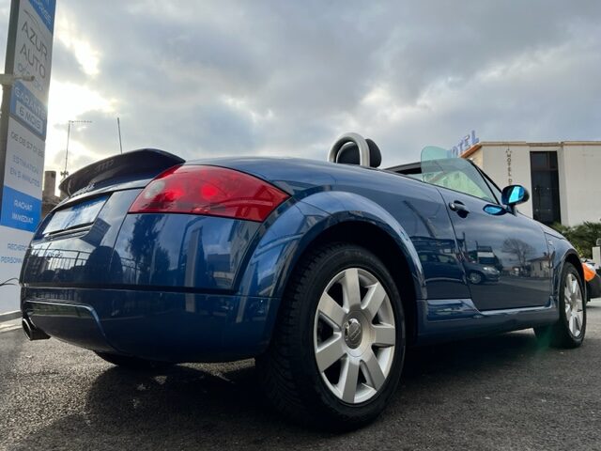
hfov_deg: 67.3
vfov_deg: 53.1
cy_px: 226
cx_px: 300
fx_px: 451
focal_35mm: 26
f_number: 1.5
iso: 50
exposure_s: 1/2252
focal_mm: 5.7
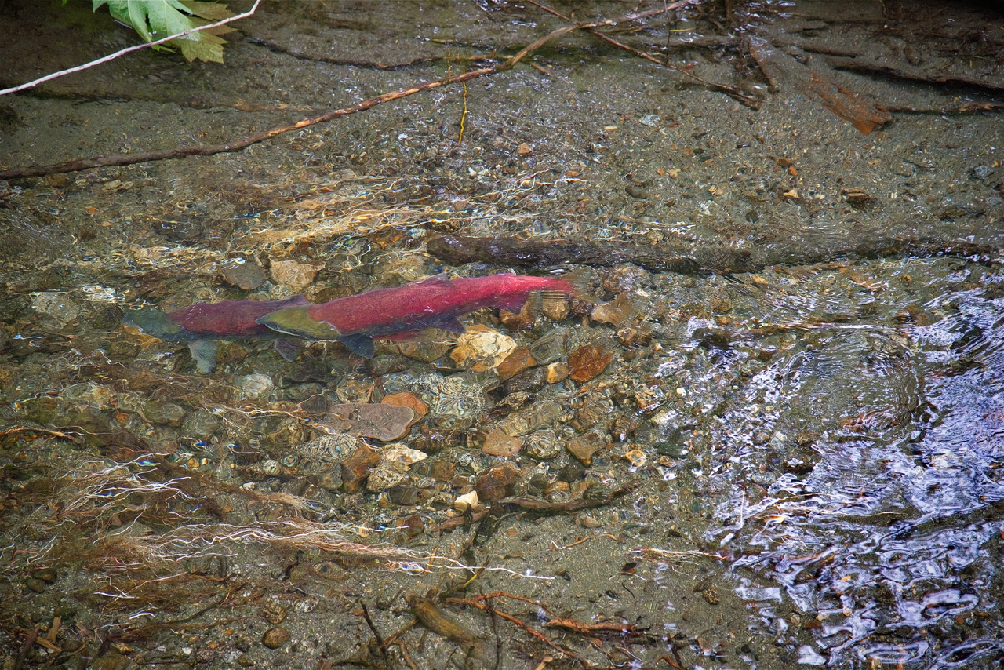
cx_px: 502
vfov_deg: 11.4
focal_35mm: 120
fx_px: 3347
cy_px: 335
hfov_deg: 17.1
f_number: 4
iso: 1600
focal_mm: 120
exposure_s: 1/250
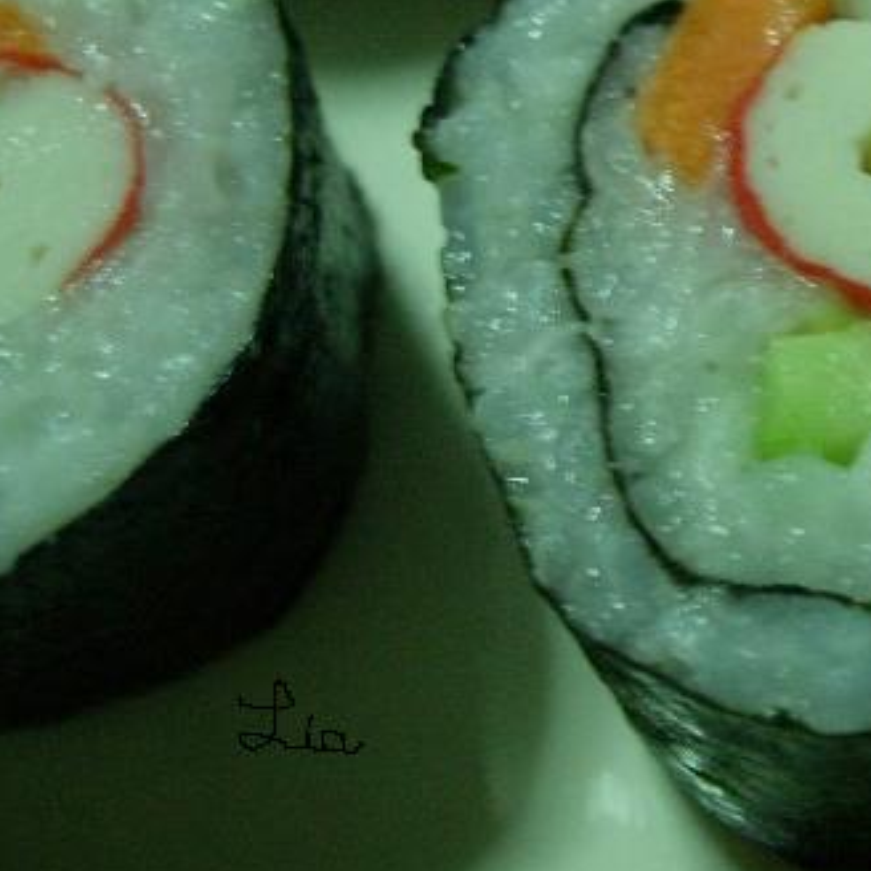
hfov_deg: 20.6
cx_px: 826
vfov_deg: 20.8
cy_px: 151
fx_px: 2334
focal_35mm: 82
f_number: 2.8
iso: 200
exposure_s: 1/9.5
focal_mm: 7.8
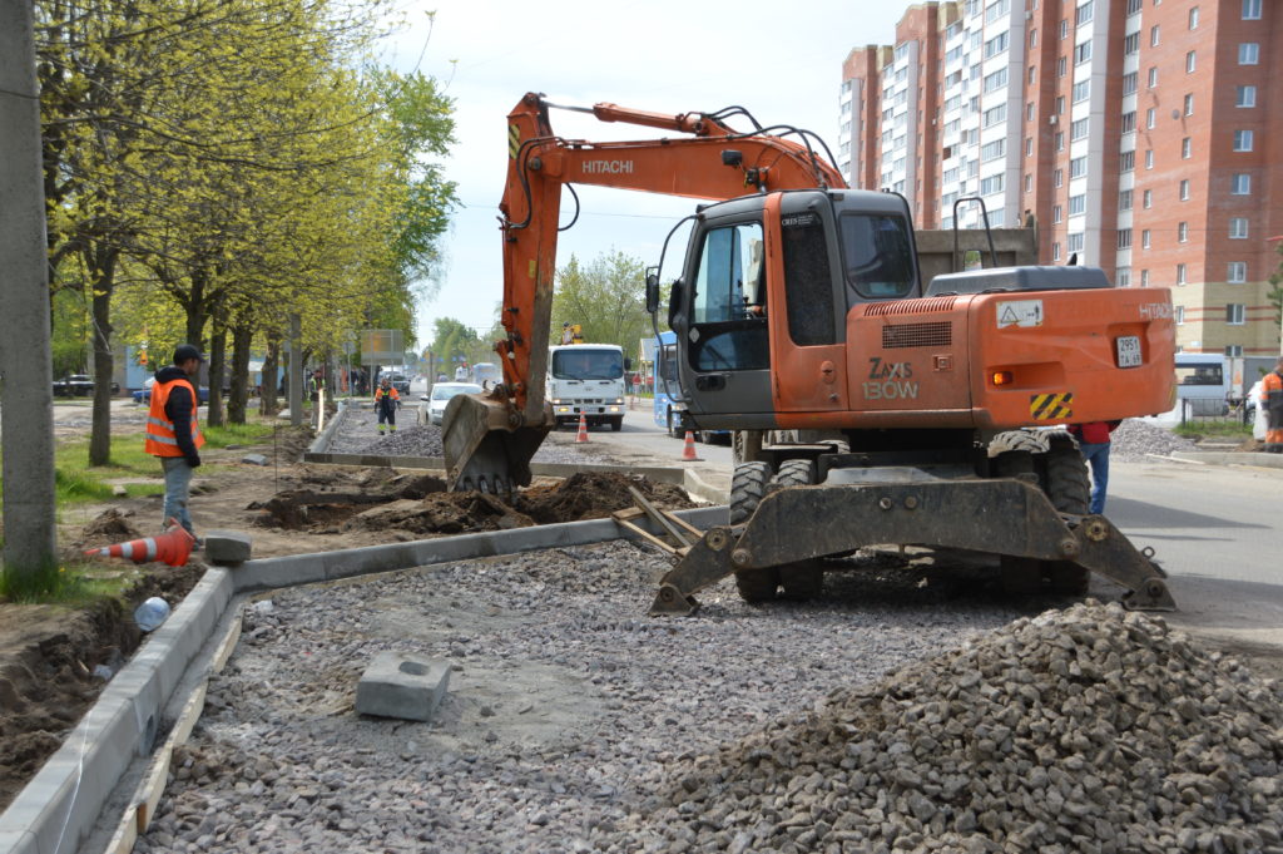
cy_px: 427
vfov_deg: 26.4
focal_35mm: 51
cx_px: 642
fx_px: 1816
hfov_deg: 38.9
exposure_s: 1/200
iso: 100
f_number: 7.1
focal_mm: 34
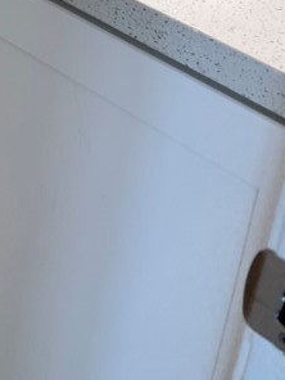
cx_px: -189
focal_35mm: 90
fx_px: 988
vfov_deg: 18.7
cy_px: -223
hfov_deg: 14.8
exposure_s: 1/120
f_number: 1.5
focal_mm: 5.7
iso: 50
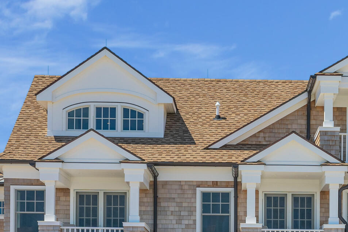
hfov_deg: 18.4
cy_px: 301
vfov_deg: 12.1
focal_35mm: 110
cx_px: 273
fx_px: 1063
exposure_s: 1/320
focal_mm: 35
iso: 200
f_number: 8
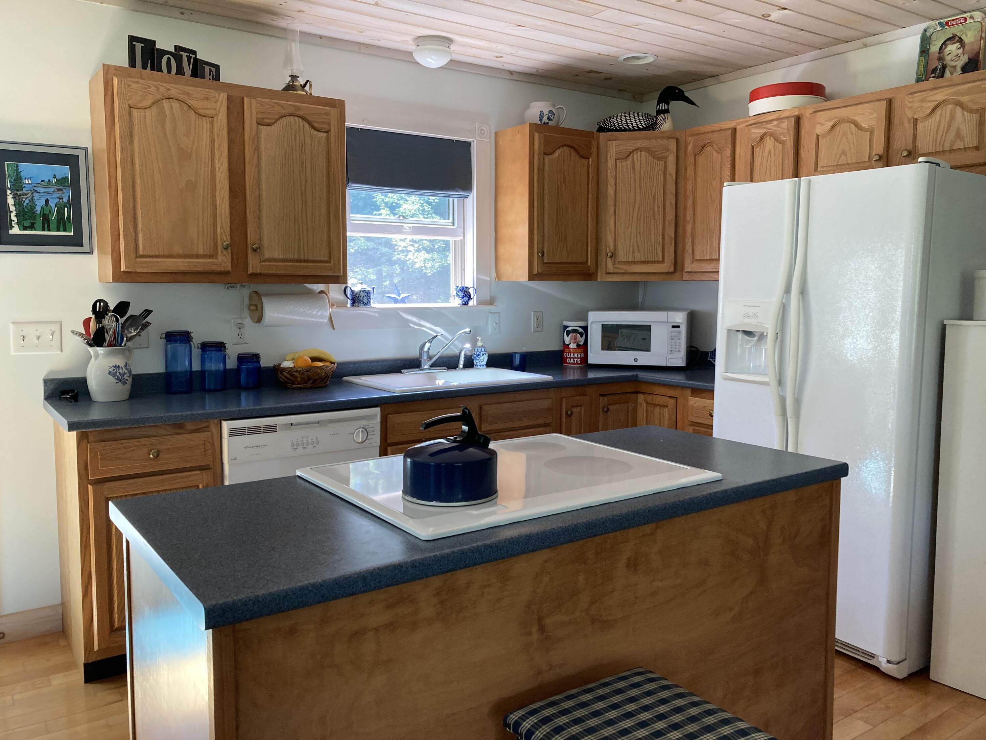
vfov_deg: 49.7
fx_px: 798
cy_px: 370
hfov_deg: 63.4
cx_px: 493
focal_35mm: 28
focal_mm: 3.99
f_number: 1.8
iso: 80
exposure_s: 1/65
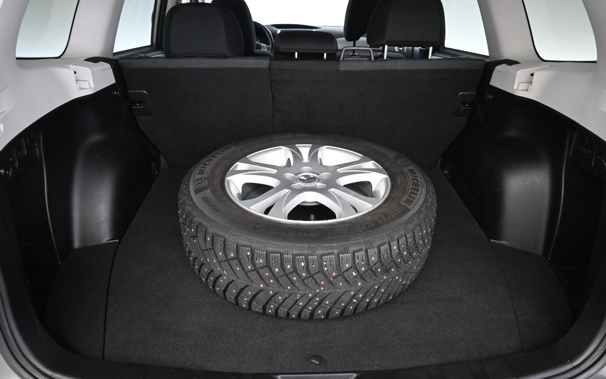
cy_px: 192
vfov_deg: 49.3
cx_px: 307
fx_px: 413
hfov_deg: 72.5
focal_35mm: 25
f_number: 3.5
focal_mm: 16
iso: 1100
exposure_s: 1/25
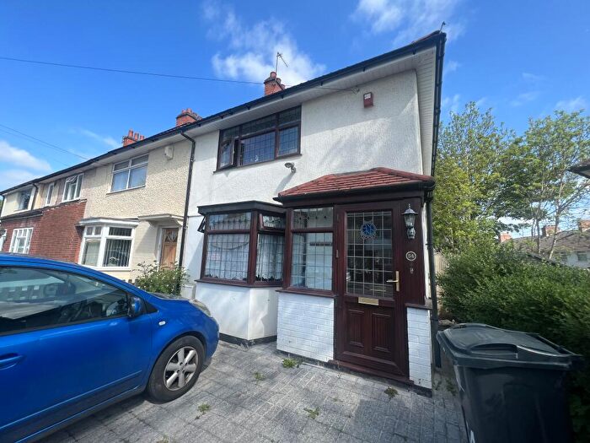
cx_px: 295
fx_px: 222
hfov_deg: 106.2
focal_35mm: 13
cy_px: 222
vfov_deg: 89.9
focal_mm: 1.57
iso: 32
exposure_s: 1/834
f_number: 1.8
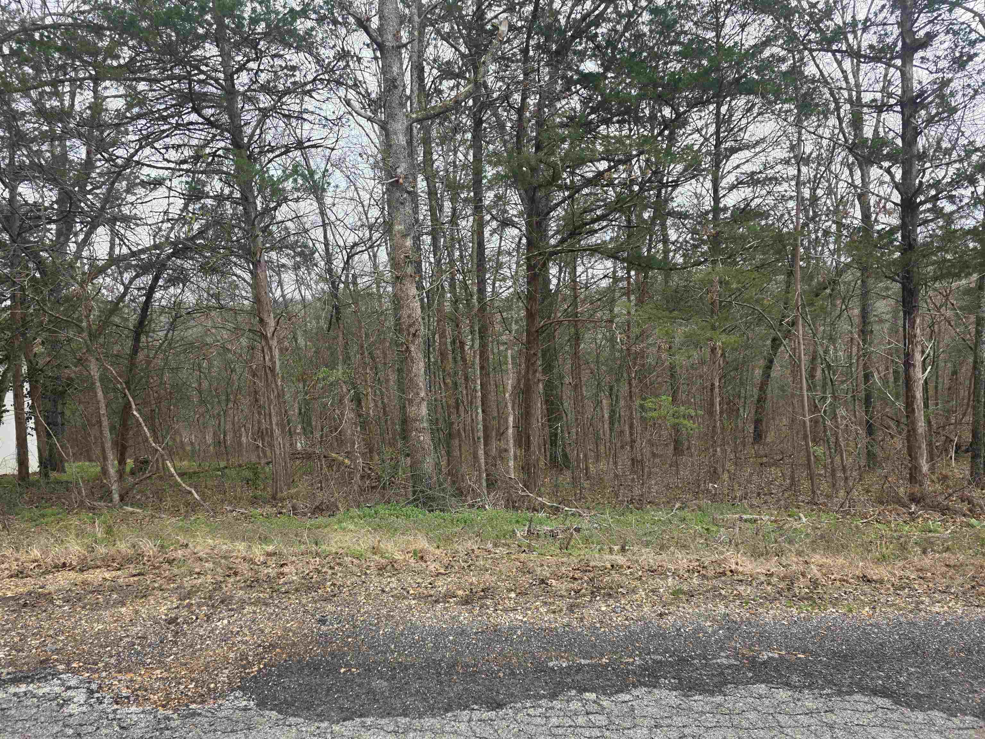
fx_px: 654
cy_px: 370
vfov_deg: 58.9
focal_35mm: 23
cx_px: 492
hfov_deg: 73.9
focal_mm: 6.3
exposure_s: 1/359
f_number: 1.7
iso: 50
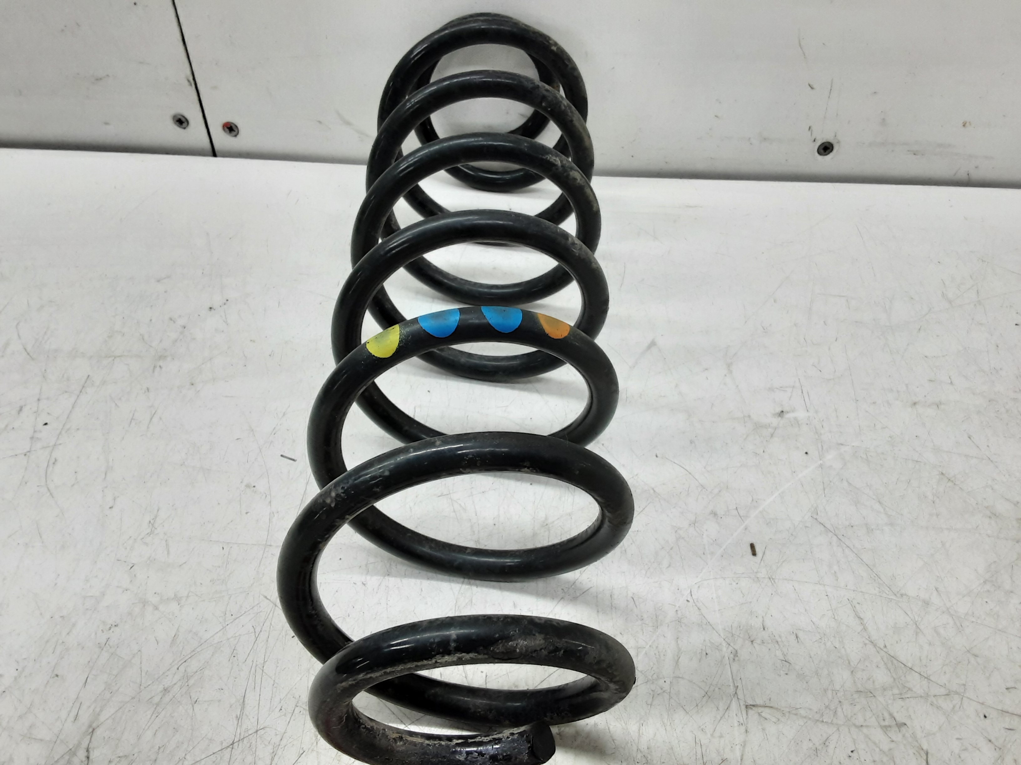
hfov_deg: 65.3
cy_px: 382
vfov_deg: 51.4
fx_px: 796
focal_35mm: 27
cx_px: 510
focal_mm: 2.91
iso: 80
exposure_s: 1/50
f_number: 1.9
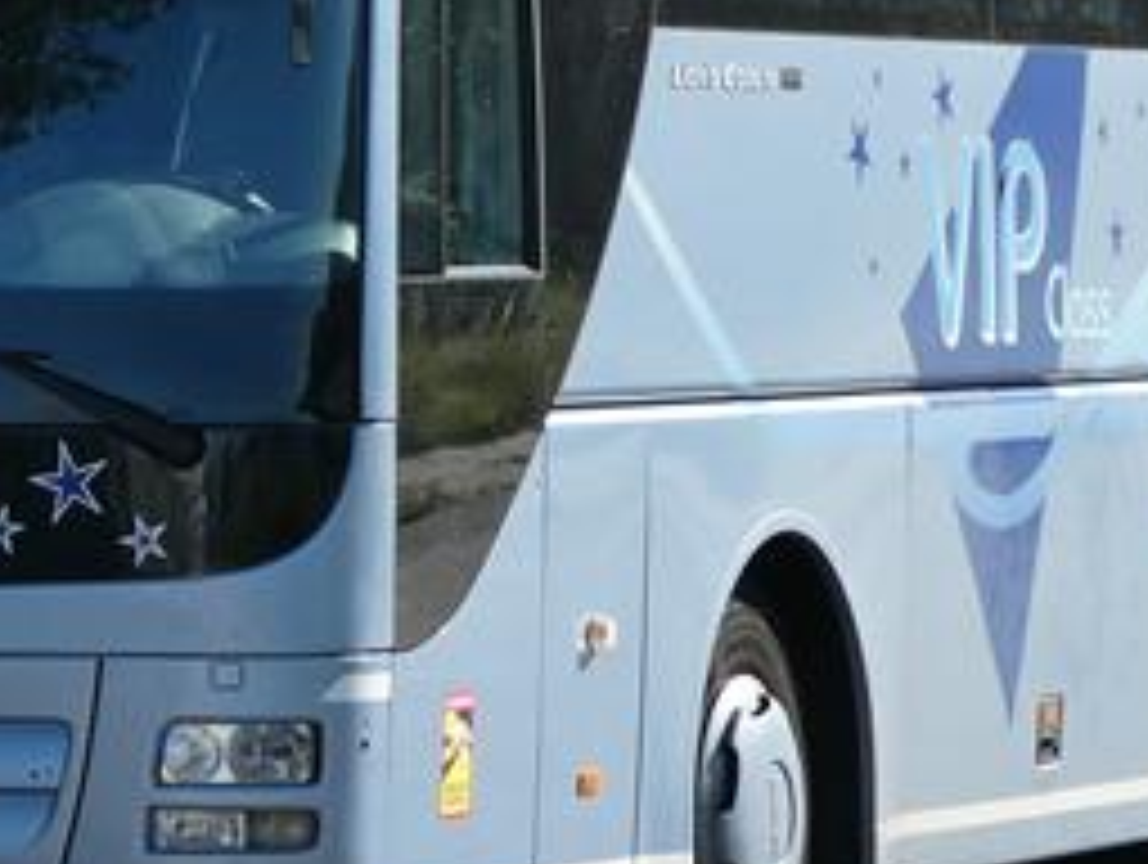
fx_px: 10196
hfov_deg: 6.4
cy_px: 261
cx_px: 347
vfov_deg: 4.9
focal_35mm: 307
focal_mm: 17.5
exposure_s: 1/320
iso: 80
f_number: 5
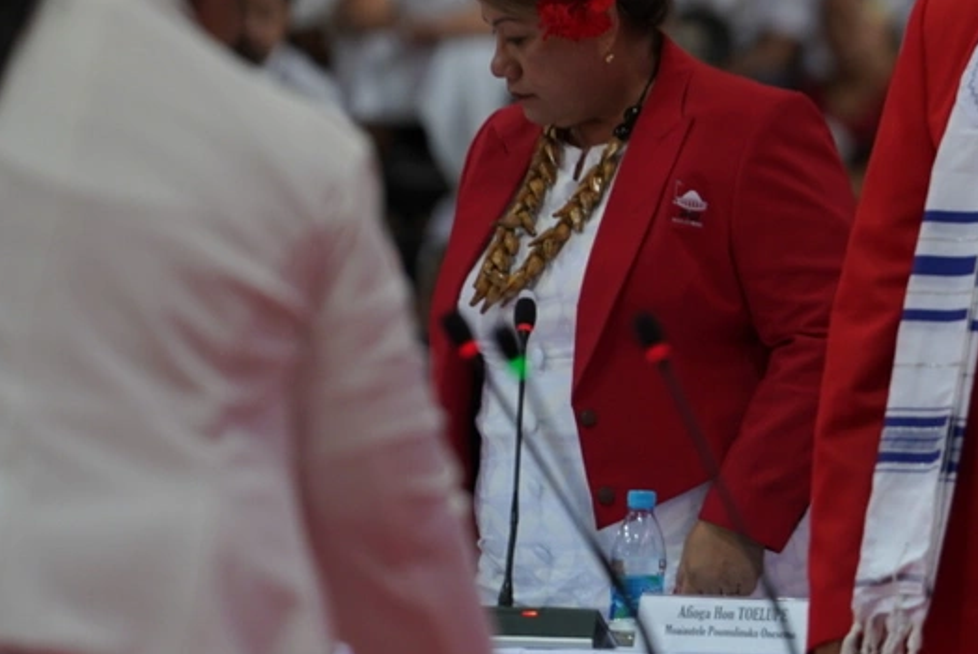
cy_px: 21
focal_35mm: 572
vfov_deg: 2.4
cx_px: 1127
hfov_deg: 3.6
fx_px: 15547
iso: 800
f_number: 2.8
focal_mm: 200
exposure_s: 1/320
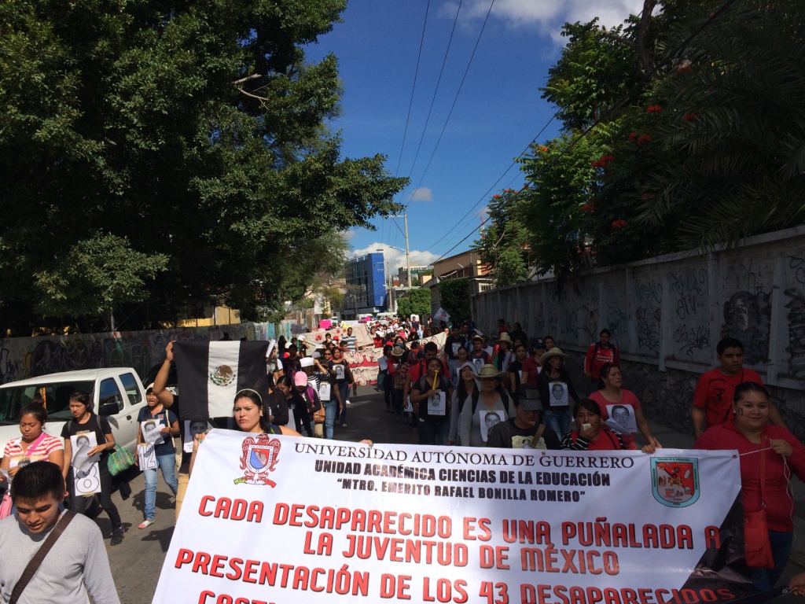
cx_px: 402
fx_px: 674
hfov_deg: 61.7
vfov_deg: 48.2
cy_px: 302
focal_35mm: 29
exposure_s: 1/4115
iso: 32
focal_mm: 4.15
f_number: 2.2
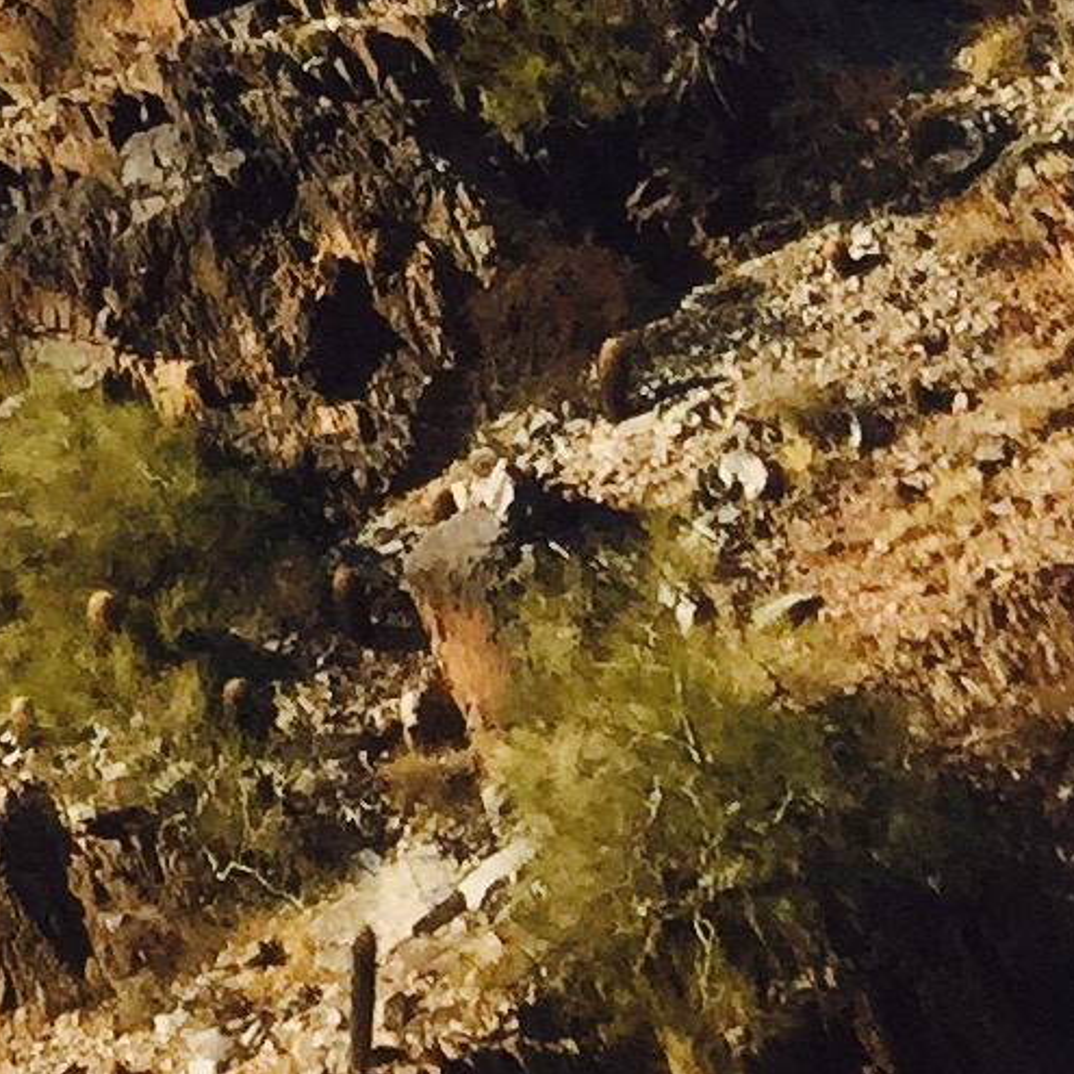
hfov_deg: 8.8
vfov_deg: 9.5
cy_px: -1348
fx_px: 5862
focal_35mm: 167
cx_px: -2008
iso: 32
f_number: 2.2
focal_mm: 4.15
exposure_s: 1/1582
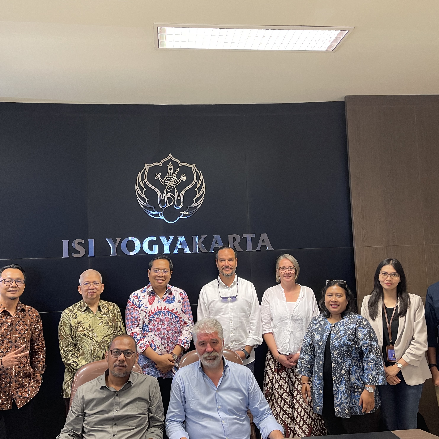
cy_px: 222
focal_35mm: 30
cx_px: 204
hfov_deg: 54.0
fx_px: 430
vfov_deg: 54.0
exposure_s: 1/50
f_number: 1.6
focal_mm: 5.1
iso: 200
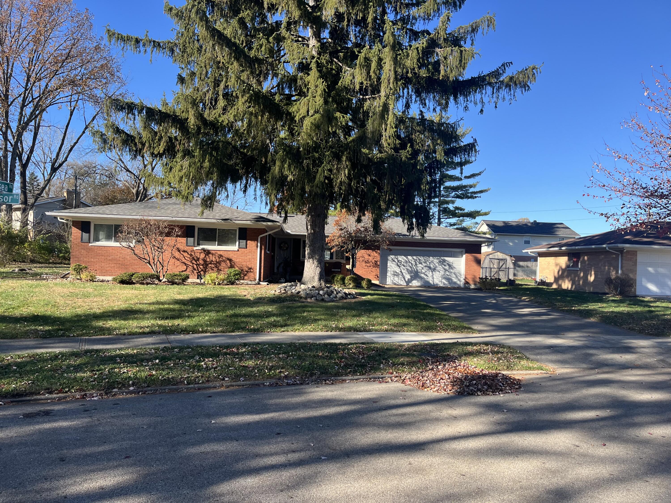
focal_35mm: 26
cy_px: 252
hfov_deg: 67.3
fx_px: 504
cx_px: 336
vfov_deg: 53.1
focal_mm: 5.1
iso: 50
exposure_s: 1/1279
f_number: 1.6
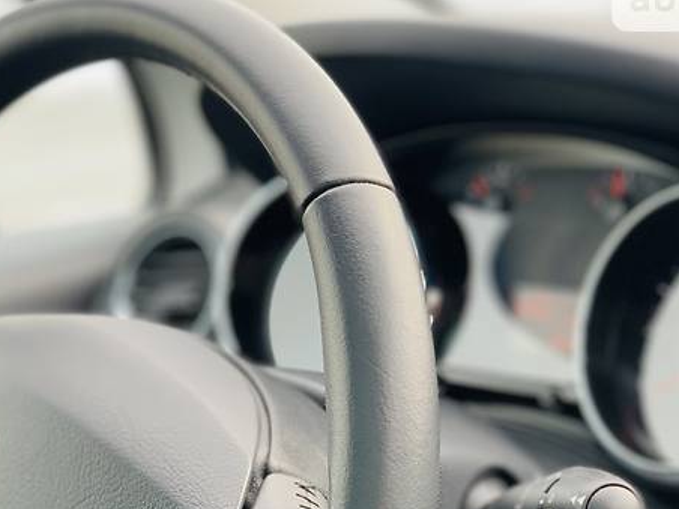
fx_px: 1805
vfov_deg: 16.0
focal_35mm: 92
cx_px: 249
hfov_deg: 21.3
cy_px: 399
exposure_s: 1/122
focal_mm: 6
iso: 40
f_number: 2.4
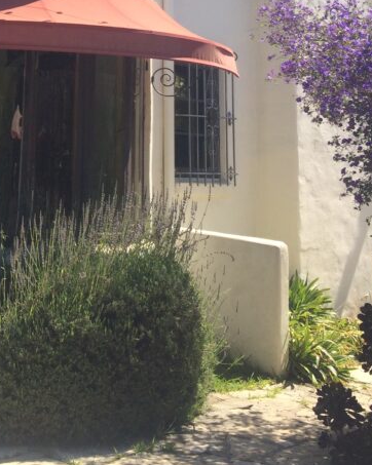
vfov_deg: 27.8
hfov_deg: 22.7
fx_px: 881
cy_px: -6
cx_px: -15
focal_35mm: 64
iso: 32
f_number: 2.2
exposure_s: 1/1244
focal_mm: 4.15
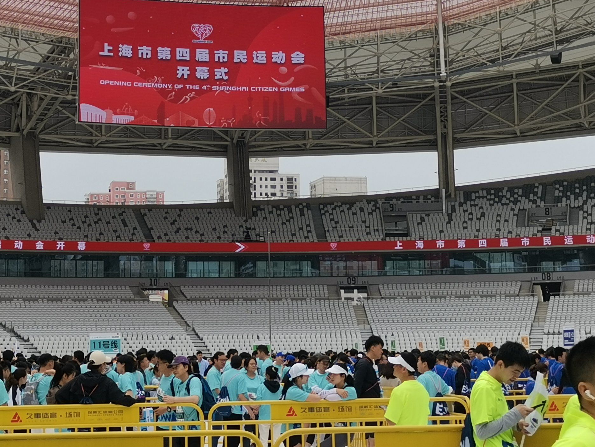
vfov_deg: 19.3
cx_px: 231
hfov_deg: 25.6
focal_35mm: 76
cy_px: 126
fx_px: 1306
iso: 50
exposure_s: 1/2000
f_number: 1.8
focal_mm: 4.75
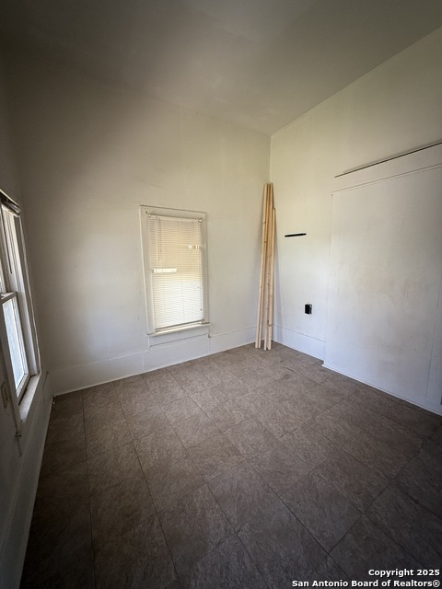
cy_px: 294
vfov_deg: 102.1
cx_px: 221
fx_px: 238
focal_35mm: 14
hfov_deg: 85.7
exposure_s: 1/99
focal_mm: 2.22
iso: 250
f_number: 2.2
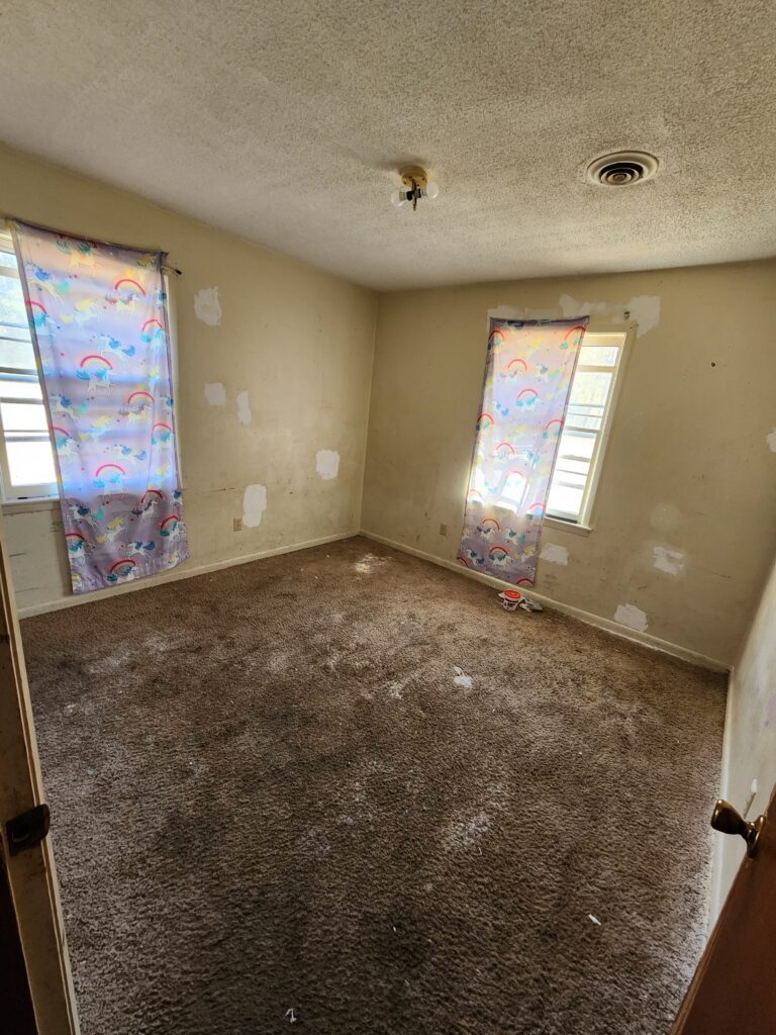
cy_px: 518
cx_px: 388
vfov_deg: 106.2
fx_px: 389
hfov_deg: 89.9
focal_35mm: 13
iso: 320
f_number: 2.2
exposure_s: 1/60
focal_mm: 2.2
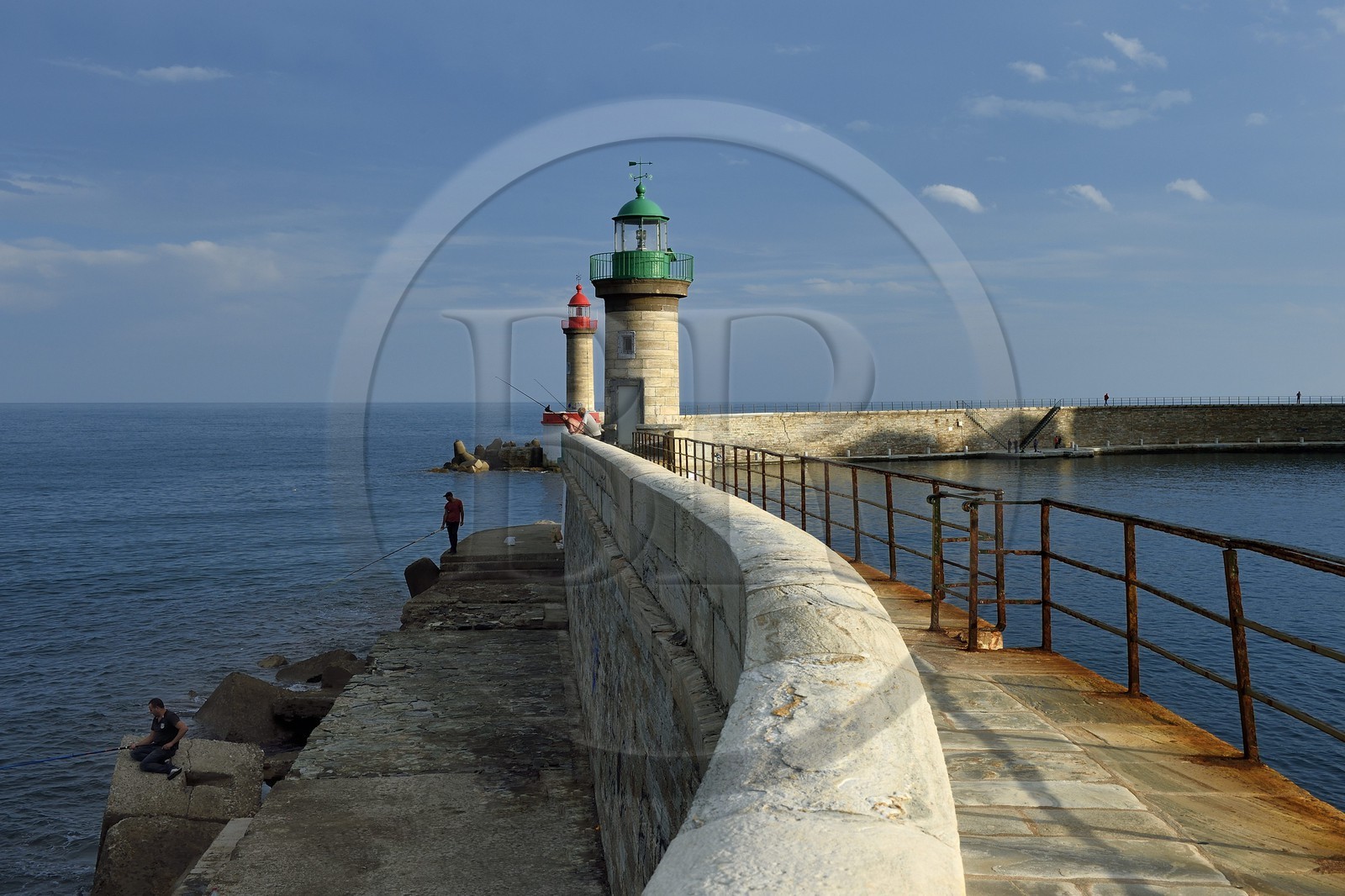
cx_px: 672
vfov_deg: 35.0
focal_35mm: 38
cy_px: 448
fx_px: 1419
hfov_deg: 50.7
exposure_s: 1/250
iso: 200
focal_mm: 38
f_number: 14
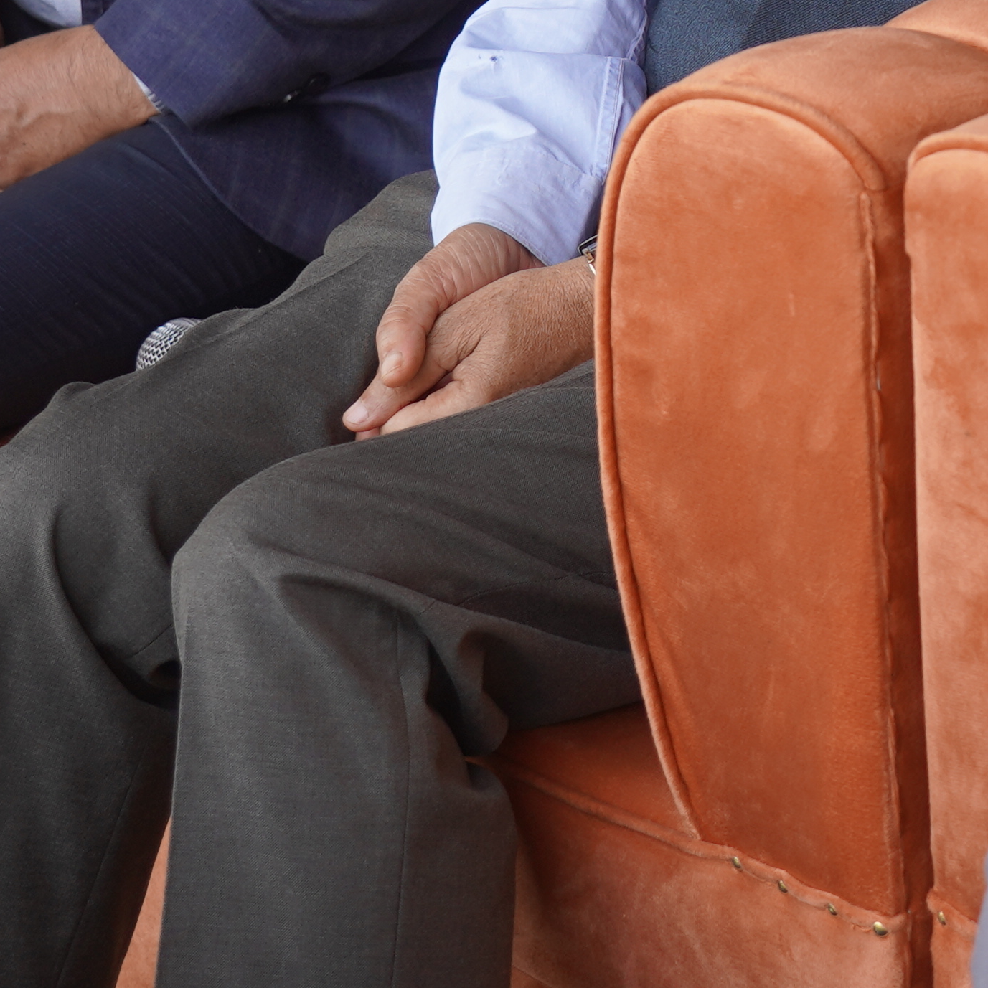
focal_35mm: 137
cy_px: -147
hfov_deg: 12.5
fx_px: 4424
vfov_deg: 12.5
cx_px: 1094
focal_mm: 37
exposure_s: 1/160
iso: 160
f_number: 4
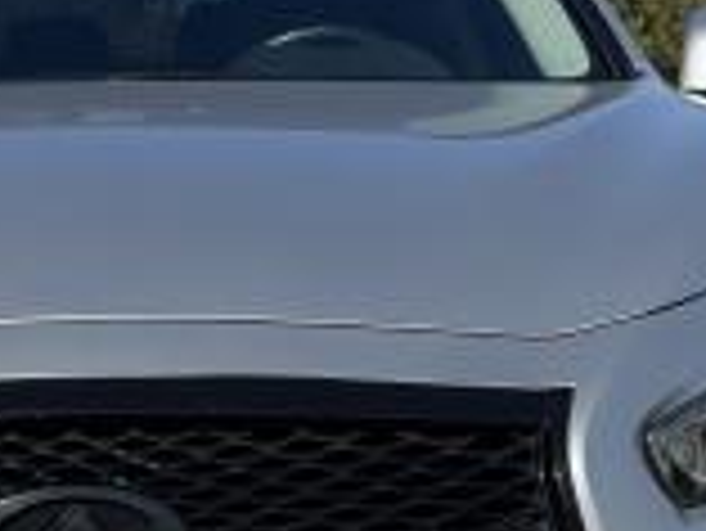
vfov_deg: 9.6
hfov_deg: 12.7
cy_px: 531
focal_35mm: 154
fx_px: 3143
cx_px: 18
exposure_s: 1/5848
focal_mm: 6.76
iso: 64
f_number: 1.78
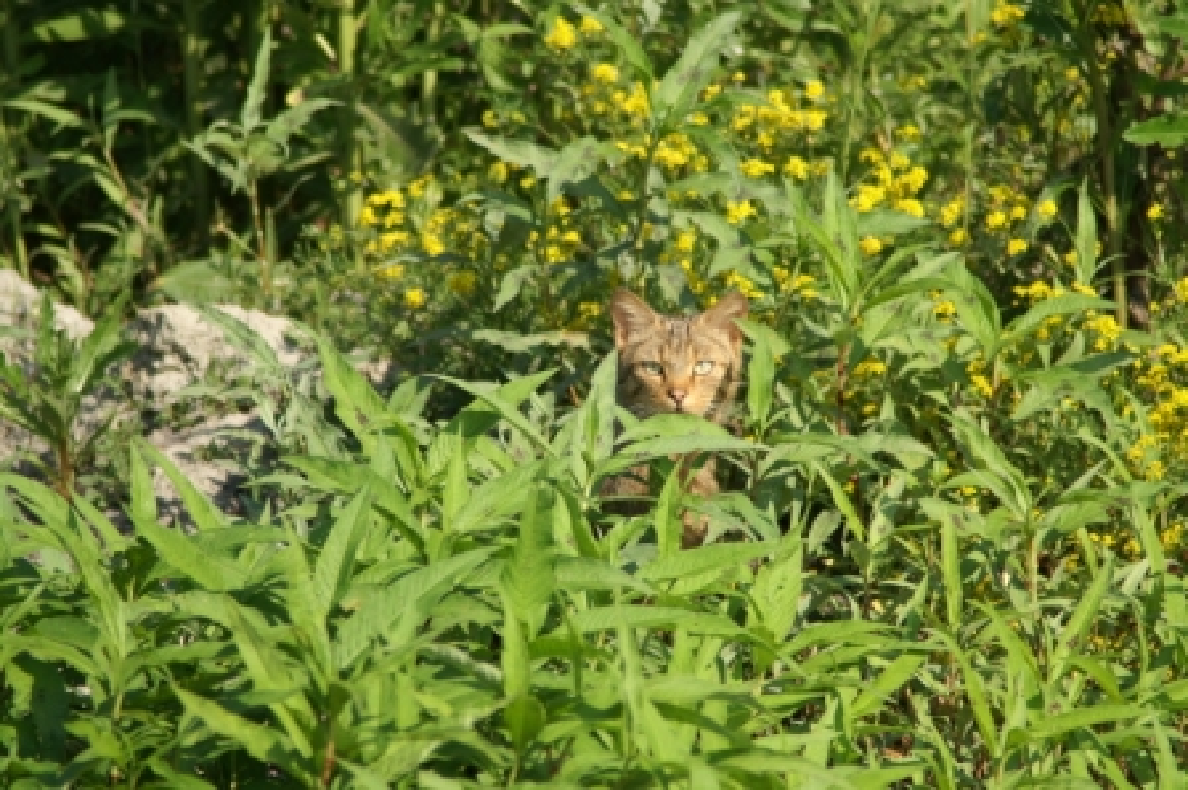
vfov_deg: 2.3
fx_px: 19785
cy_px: 395
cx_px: 594
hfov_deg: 3.4
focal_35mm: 600
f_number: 6.3
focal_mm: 400
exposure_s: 1/400
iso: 100
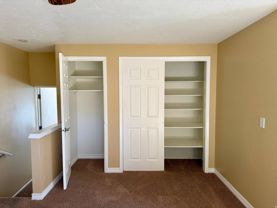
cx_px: 138
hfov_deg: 71.6
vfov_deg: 56.8
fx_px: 192
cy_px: 104
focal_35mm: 24
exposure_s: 1/118
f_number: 1.78
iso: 200
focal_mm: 6.76
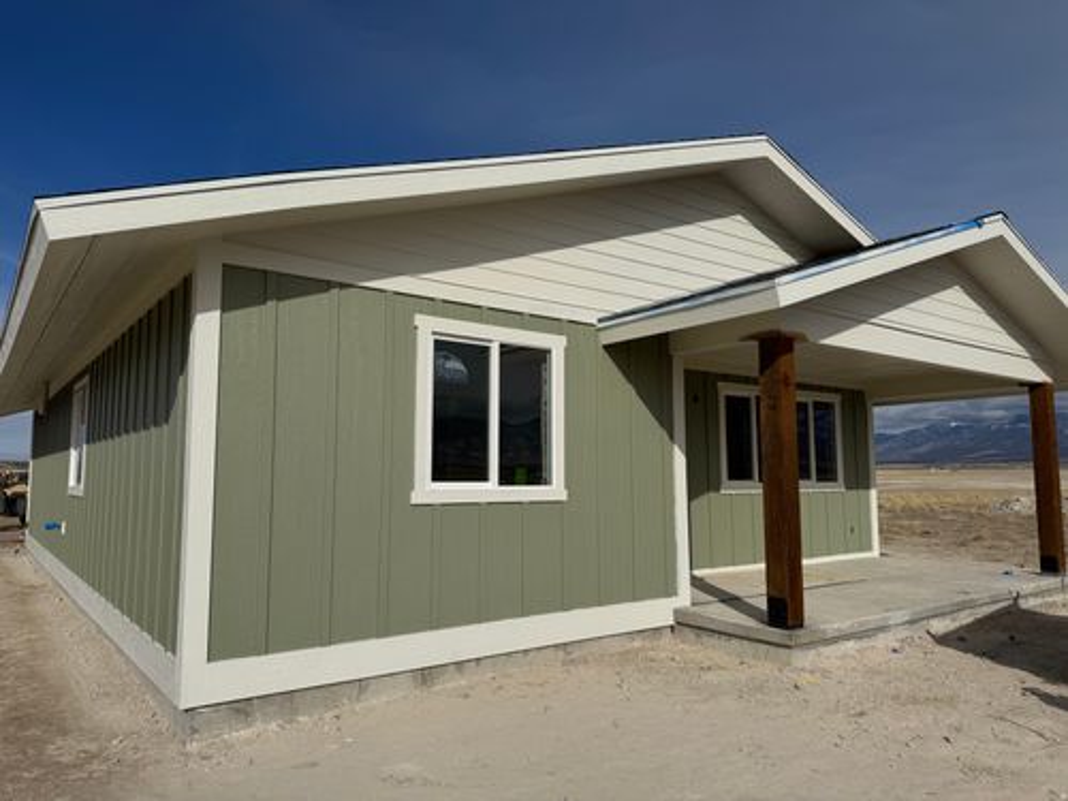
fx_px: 740
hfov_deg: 71.6
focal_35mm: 24
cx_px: 534
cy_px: 400
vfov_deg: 56.8
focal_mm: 6.76
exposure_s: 1/12346
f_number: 1.78
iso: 64
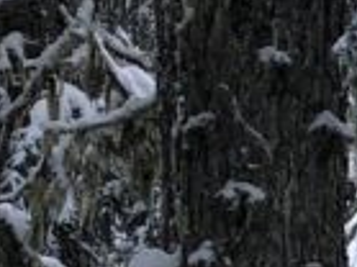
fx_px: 2133
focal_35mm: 207
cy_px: 603
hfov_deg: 8.3
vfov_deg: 6.8
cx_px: 1009
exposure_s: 1/120
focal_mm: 3.99
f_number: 1.8
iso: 50
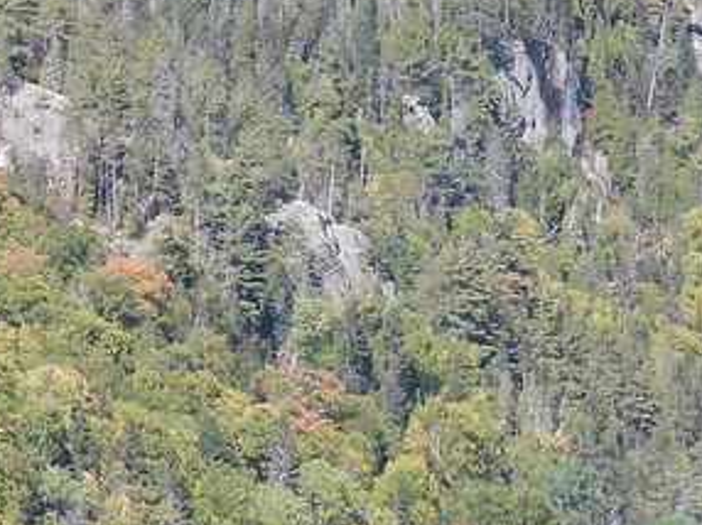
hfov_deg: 5.2
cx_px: 125
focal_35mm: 381
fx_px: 7720
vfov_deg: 3.9
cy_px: -118
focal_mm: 15.2
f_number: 4
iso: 100
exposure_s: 1/500
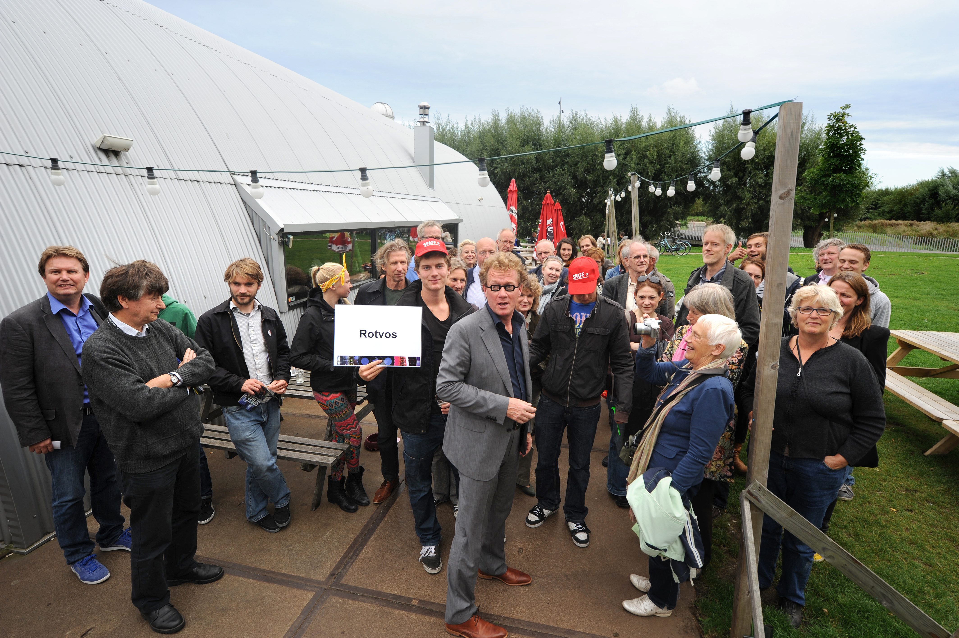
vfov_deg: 67.3
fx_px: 479
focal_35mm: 18
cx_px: 480
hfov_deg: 90.0
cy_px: 319
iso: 200
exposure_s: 1/125
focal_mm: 18
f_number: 7.1
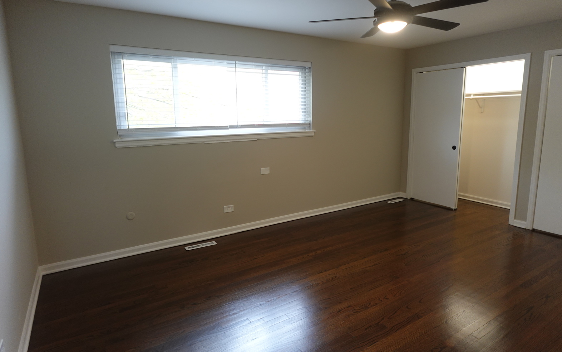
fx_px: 322
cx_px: 284
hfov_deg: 82.3
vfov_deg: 57.2
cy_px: 163
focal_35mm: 21
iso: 250
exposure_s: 1/80
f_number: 2
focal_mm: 7.6
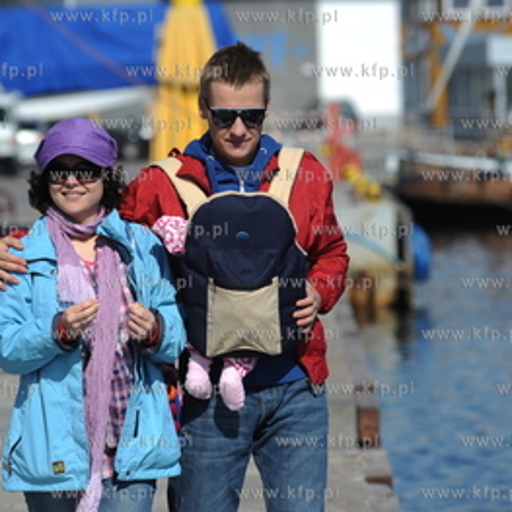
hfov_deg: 6.8
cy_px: 255
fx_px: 4317
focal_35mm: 258
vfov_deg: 6.8
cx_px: 245
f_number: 5.6
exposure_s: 1/1000
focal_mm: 200
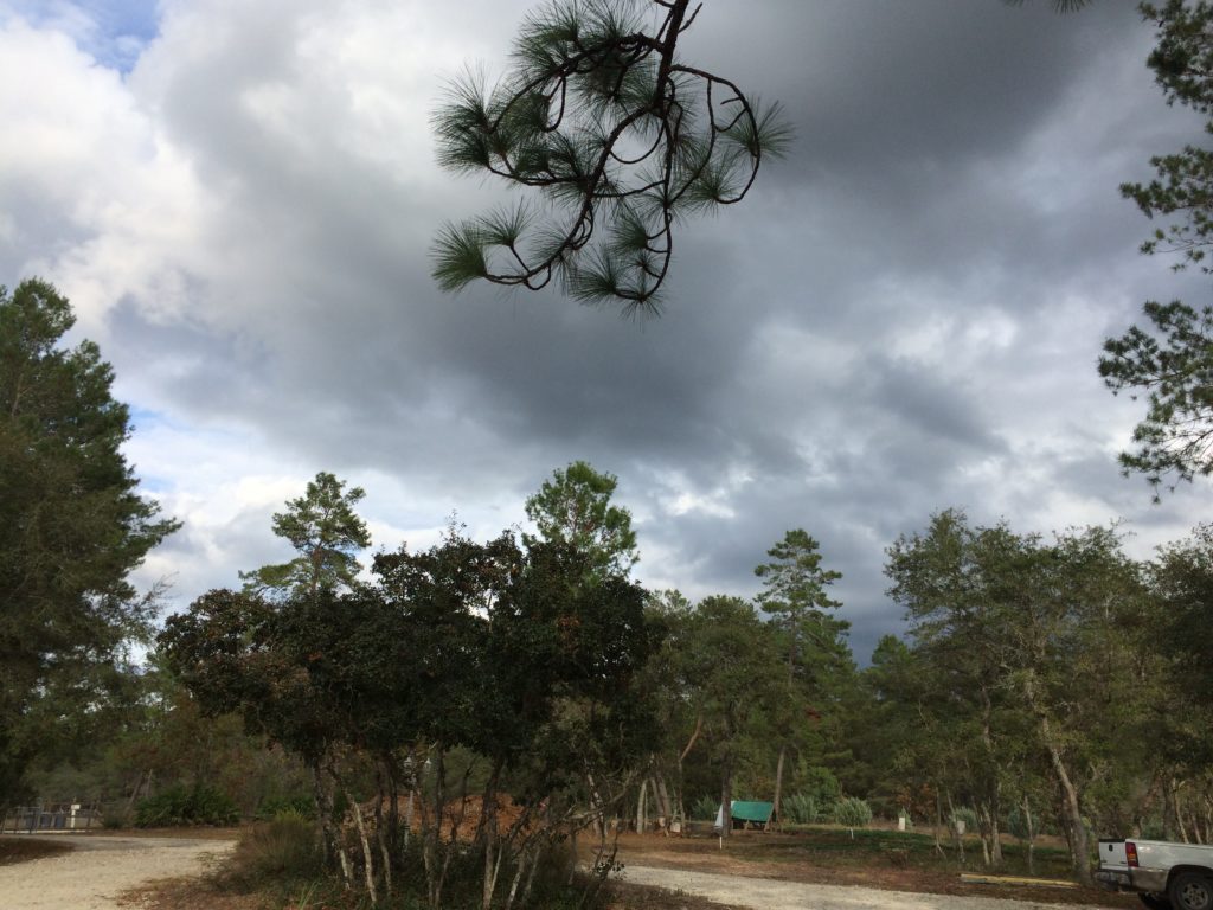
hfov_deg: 61.7
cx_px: 606
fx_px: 1016
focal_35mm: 29
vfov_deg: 48.2
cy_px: 455
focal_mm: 4.15
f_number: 2.2
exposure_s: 1/1466
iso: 32
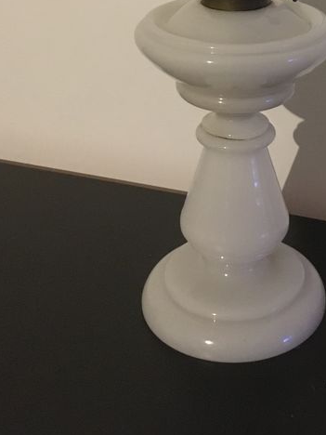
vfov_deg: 28.9
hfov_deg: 23.4
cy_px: -18
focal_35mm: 62
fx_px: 779
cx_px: 254
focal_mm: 4.15
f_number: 2.2
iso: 500
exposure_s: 1/17
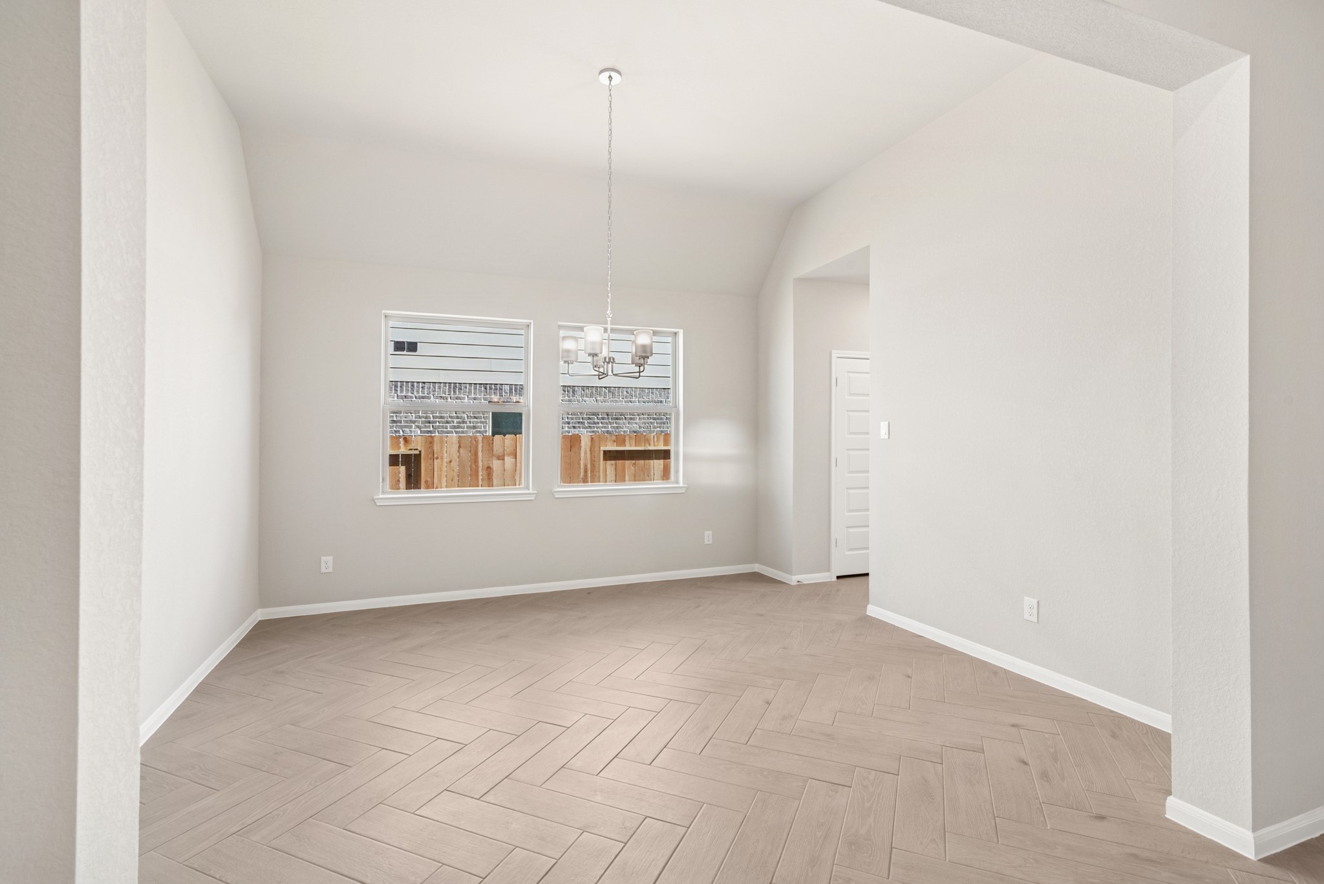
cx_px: 662
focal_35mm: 16
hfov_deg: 96.7
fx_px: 589
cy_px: 442
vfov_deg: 73.8
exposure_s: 1/13
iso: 100
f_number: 9
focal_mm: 16
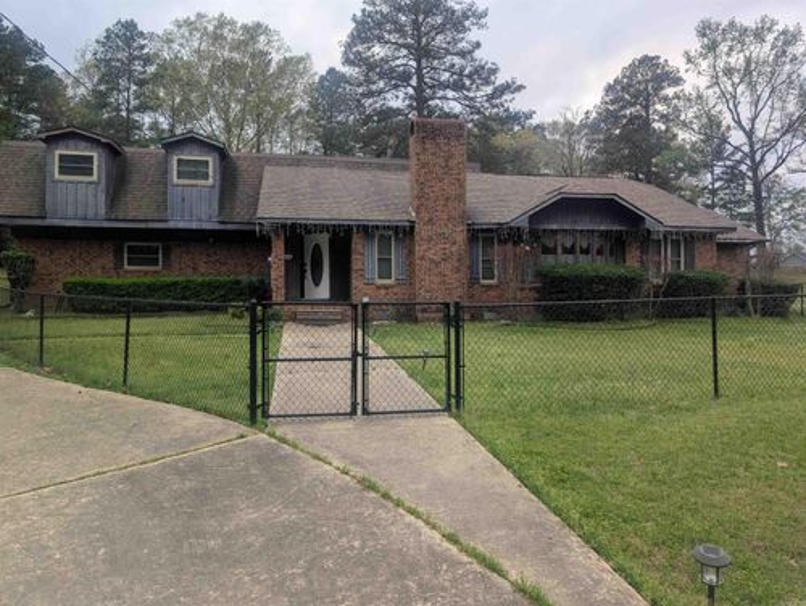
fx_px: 559
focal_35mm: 24
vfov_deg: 56.9
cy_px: 303
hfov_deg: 71.5
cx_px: 403
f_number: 1.68
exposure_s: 1/266
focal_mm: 6.9
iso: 21
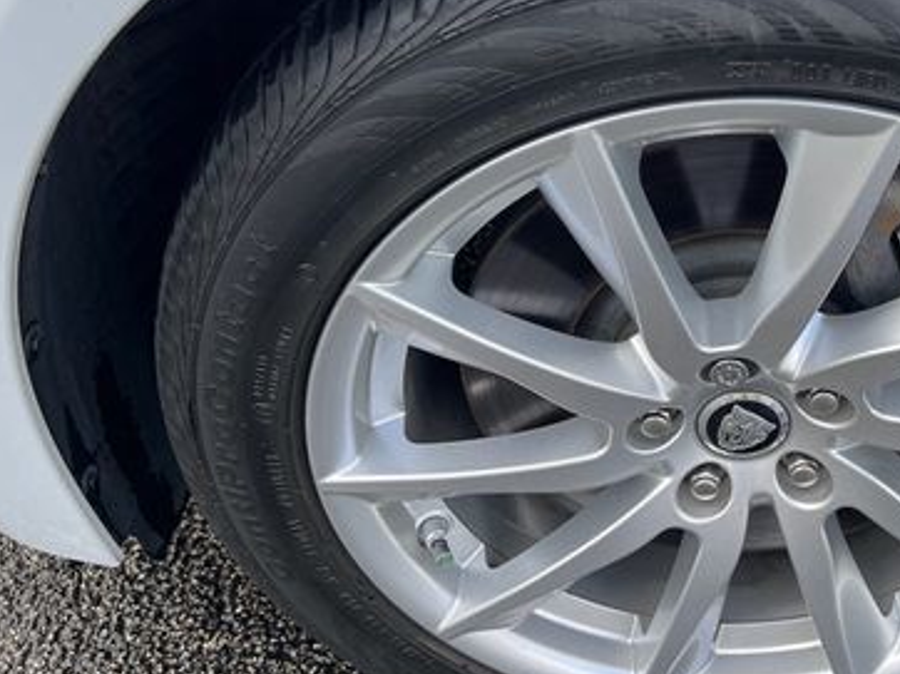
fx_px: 1195
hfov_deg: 39.5
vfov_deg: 31.4
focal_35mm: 46
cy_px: 261
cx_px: 733
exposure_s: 1/497
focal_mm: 5.7
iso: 50
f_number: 1.5
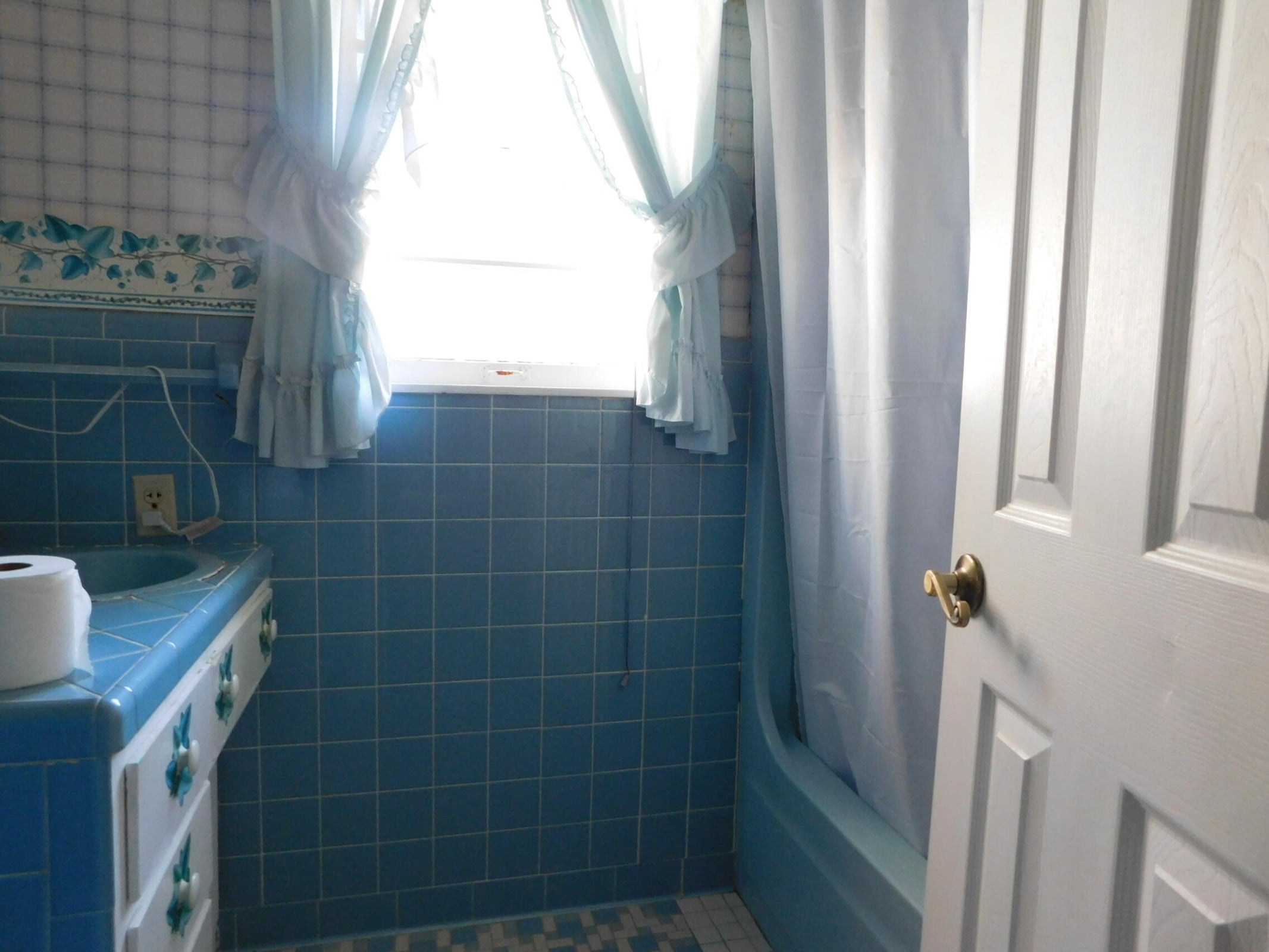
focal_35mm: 23
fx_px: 843
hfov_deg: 73.9
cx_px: 634
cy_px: 476
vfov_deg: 58.9
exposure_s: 1/30
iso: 280
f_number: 3
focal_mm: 4
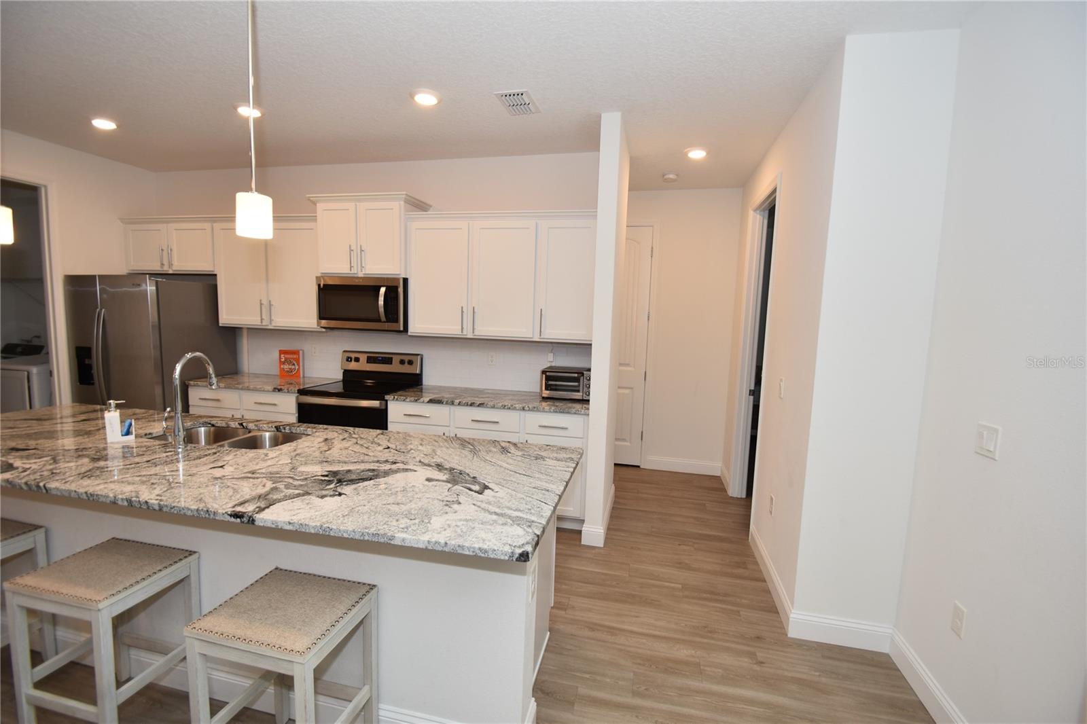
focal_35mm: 15
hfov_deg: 100.4
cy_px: 362
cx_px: 544
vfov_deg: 77.3
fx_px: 453
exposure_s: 1/60
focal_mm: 10
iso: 220
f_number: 4
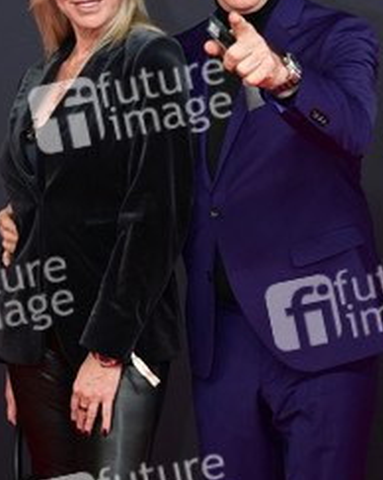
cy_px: 205
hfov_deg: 14.2
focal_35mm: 108
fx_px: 1532
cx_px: 188
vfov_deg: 17.8
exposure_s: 1/200
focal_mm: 70
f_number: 5.6
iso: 2500
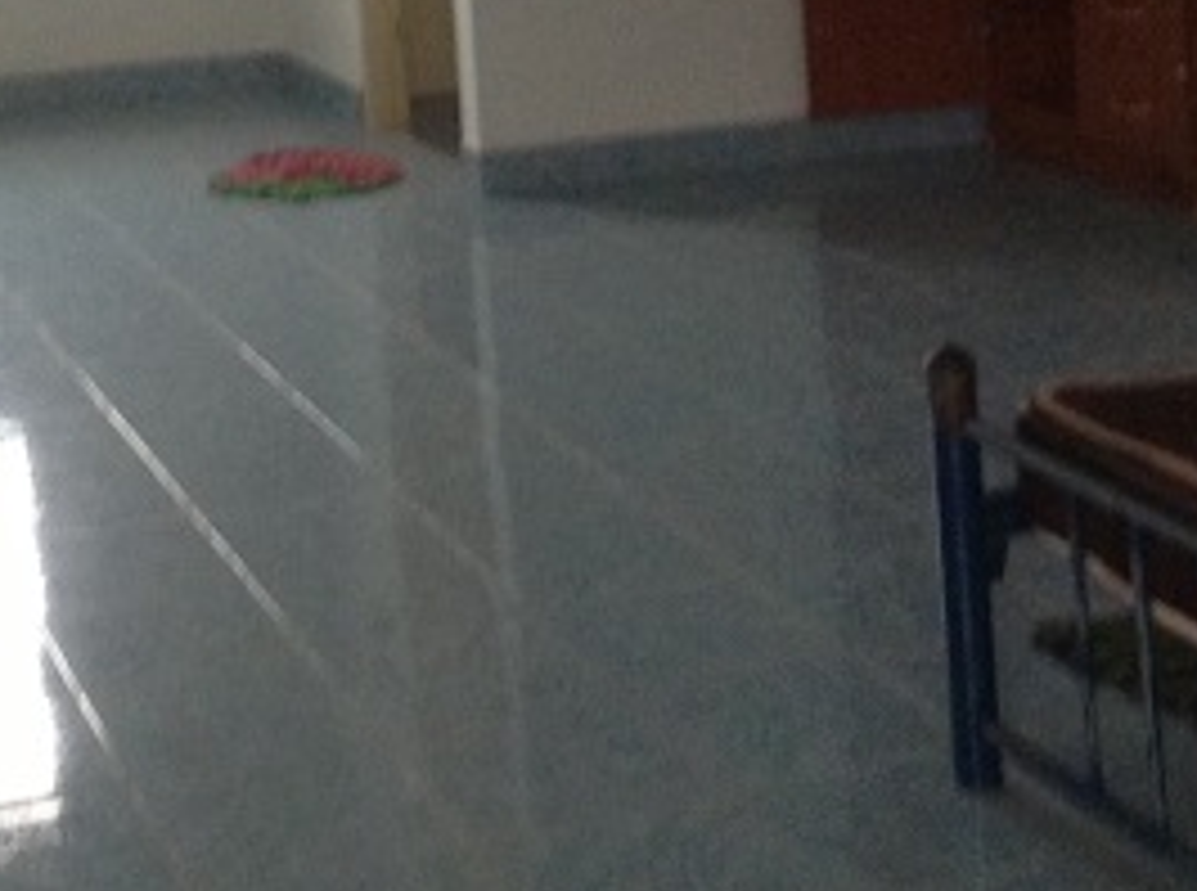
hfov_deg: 22.3
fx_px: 3000
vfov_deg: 16.3
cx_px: 274
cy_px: -112
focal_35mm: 87
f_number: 2.4
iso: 125
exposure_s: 1/24
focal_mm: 3.3
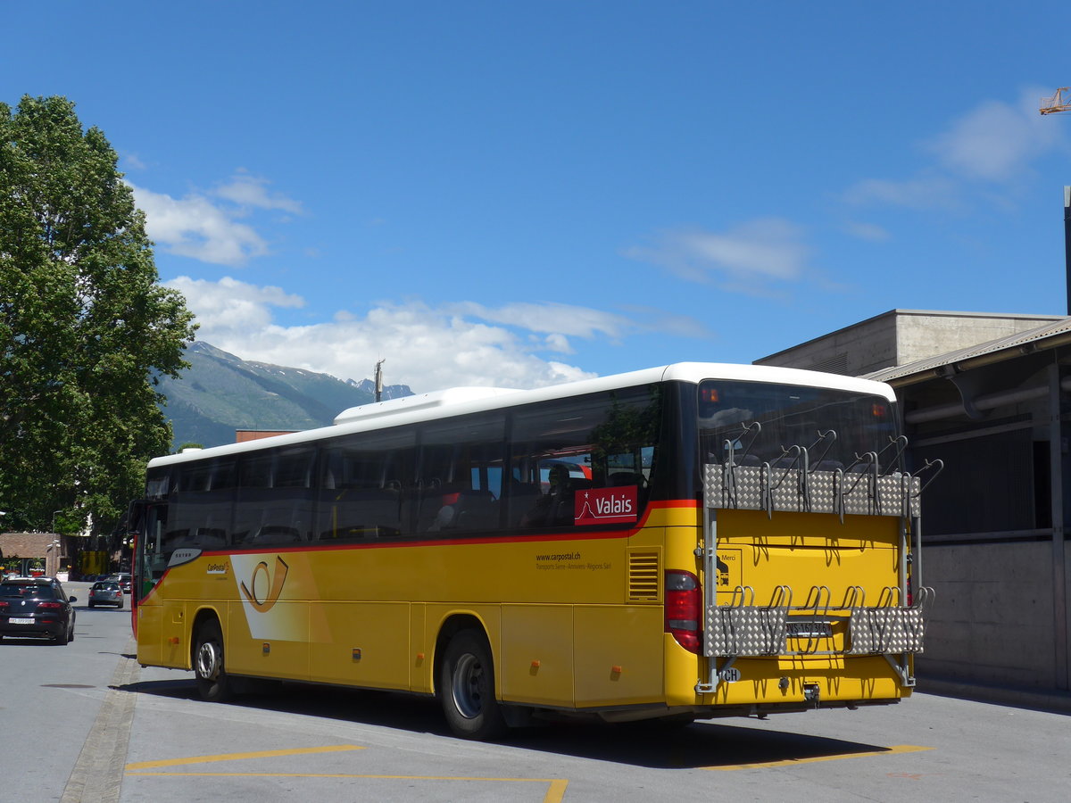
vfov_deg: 26.6
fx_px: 1702
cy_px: 402
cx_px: 536
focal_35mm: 55
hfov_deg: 34.9
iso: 80
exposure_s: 1/1600
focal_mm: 11.3
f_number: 3.4
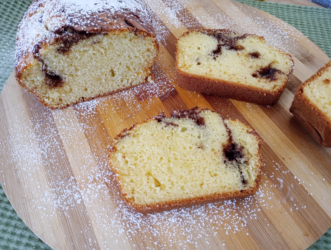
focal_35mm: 28
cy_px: 125
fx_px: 268
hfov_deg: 63.4
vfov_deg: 49.9
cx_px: 166
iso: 577
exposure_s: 1/99.9
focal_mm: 4.27
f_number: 1.8
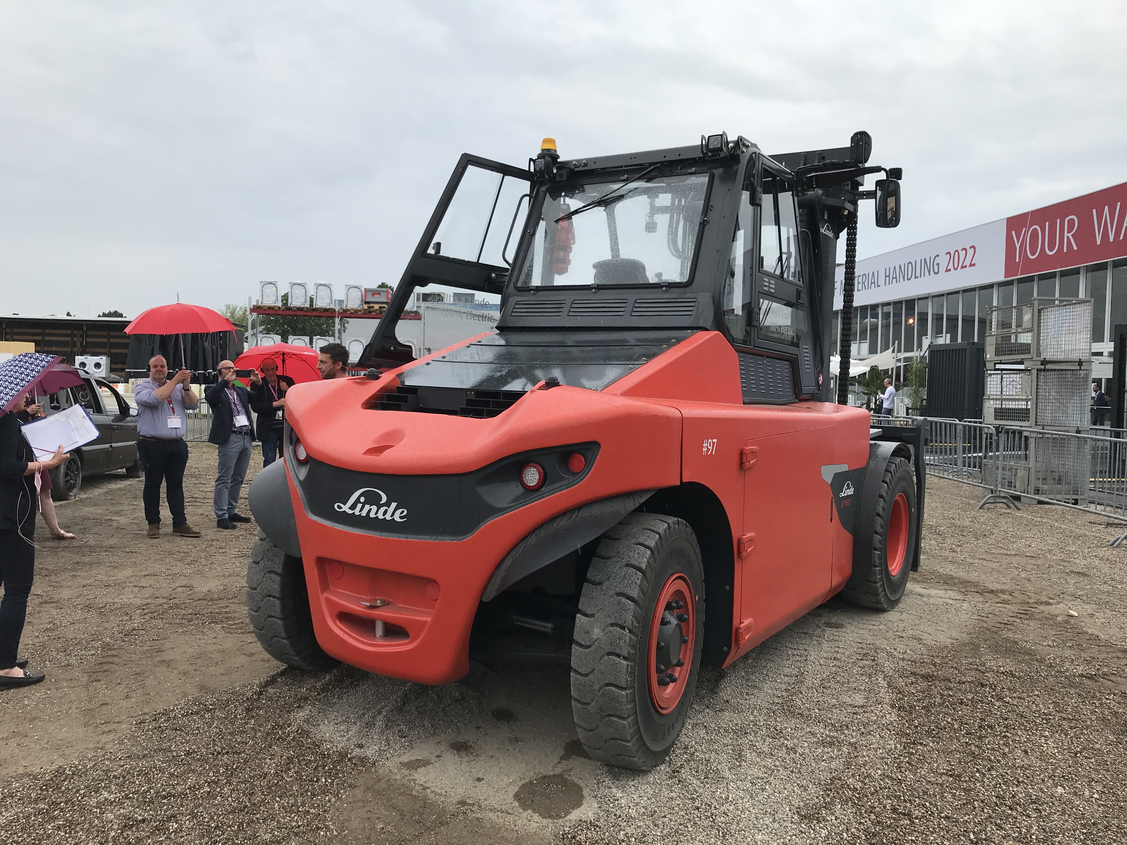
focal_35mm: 28
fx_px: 912
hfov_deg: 63.4
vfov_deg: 49.7
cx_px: 564
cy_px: 422
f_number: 1.8
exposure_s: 1/766
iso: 20
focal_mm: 3.99
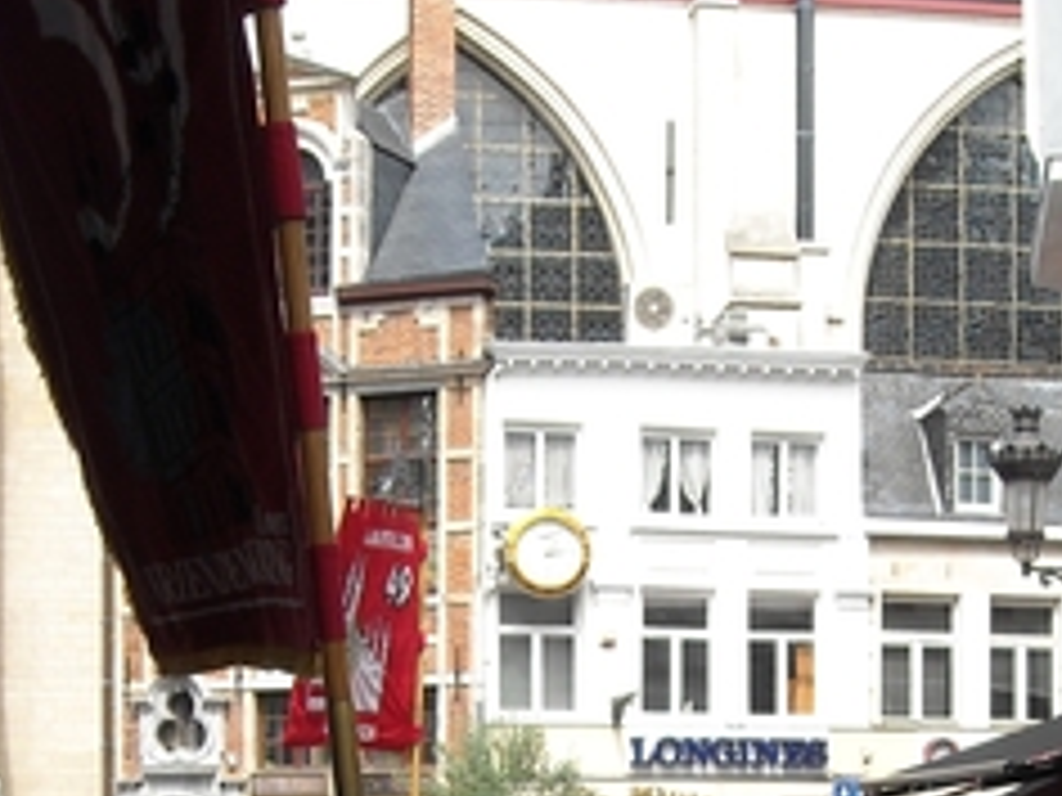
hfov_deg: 22.0
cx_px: 670
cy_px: 926
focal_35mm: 89
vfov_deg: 16.0
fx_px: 2730
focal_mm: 5.7
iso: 64
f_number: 2.8
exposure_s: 1/296
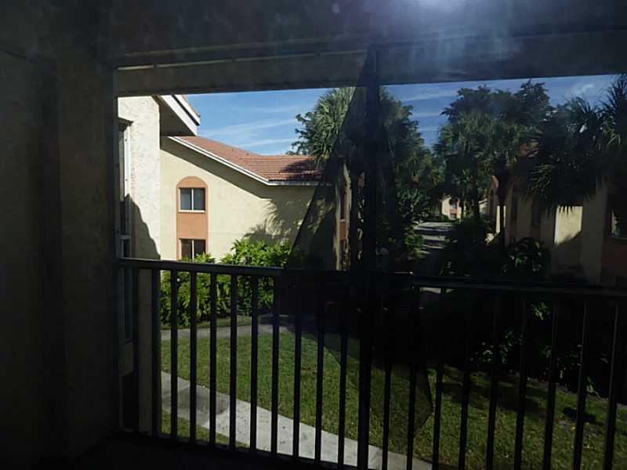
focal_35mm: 22
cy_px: 235
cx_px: 314
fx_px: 398
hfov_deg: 76.4
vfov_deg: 61.1
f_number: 3.1
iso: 100
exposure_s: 1/1500
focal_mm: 4
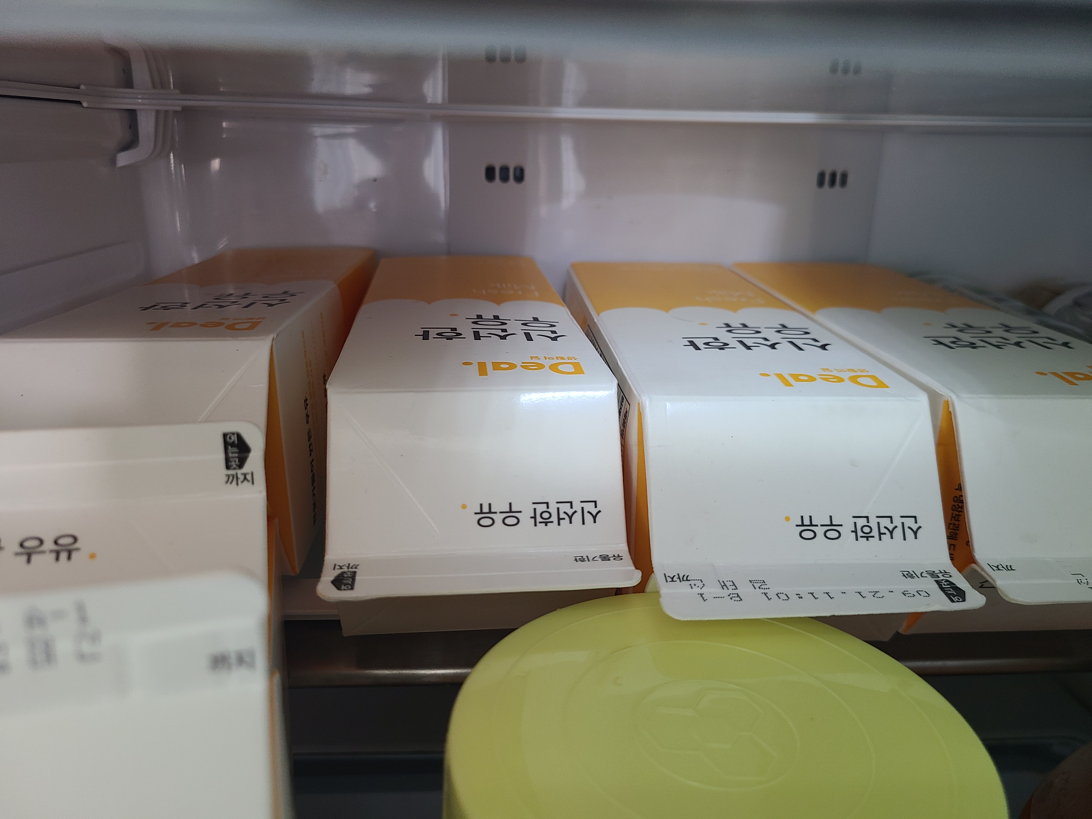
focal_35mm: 26
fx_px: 820
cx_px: 546
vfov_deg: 53.1
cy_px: 410
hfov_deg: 67.3
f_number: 1.8
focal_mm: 5.4
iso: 125
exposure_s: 1/60
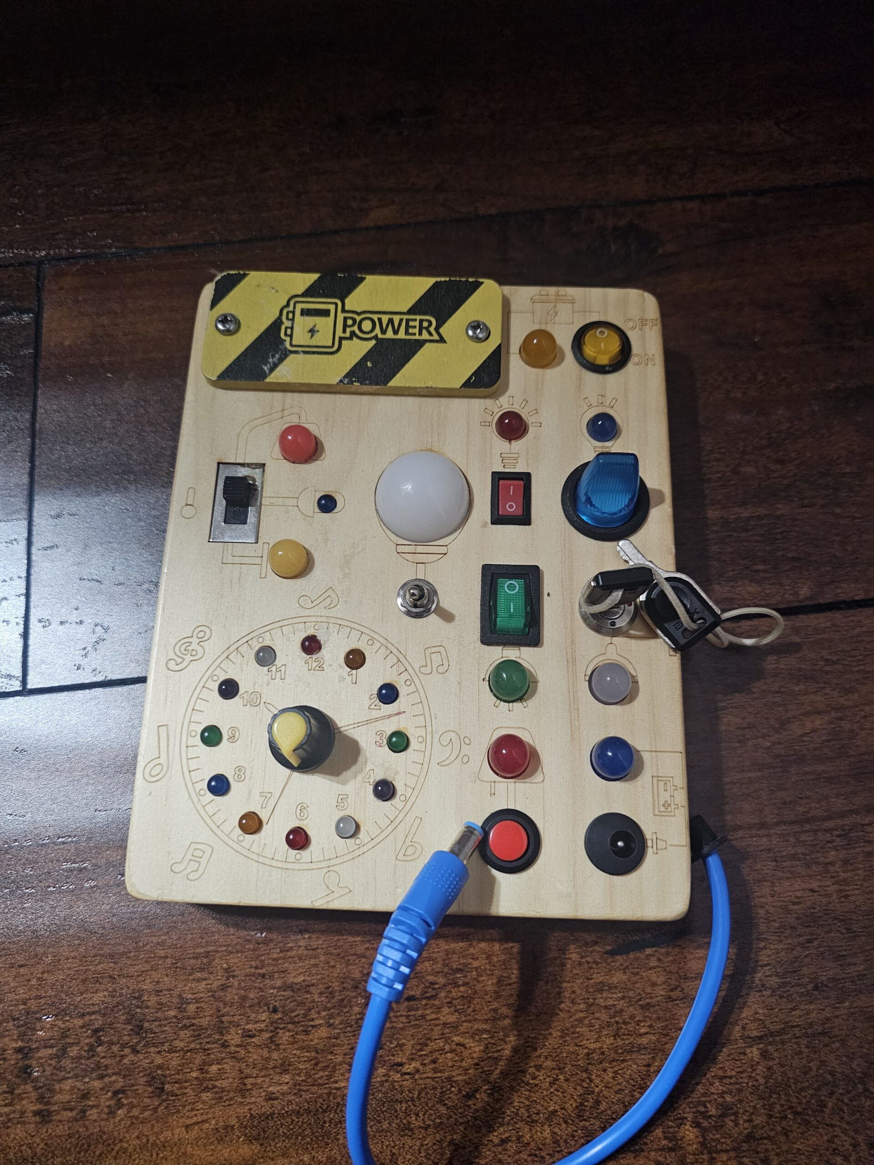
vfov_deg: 73.9
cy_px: 582
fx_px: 774
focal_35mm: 23
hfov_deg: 58.9
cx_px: 437
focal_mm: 6.3
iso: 800
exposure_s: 1/60
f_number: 1.7
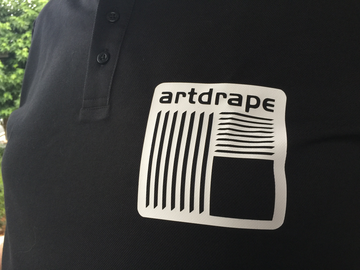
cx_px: 180
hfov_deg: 61.7
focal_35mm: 29
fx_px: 302
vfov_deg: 48.2
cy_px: 135
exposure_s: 1/17
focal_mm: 4.15
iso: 64
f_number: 2.2
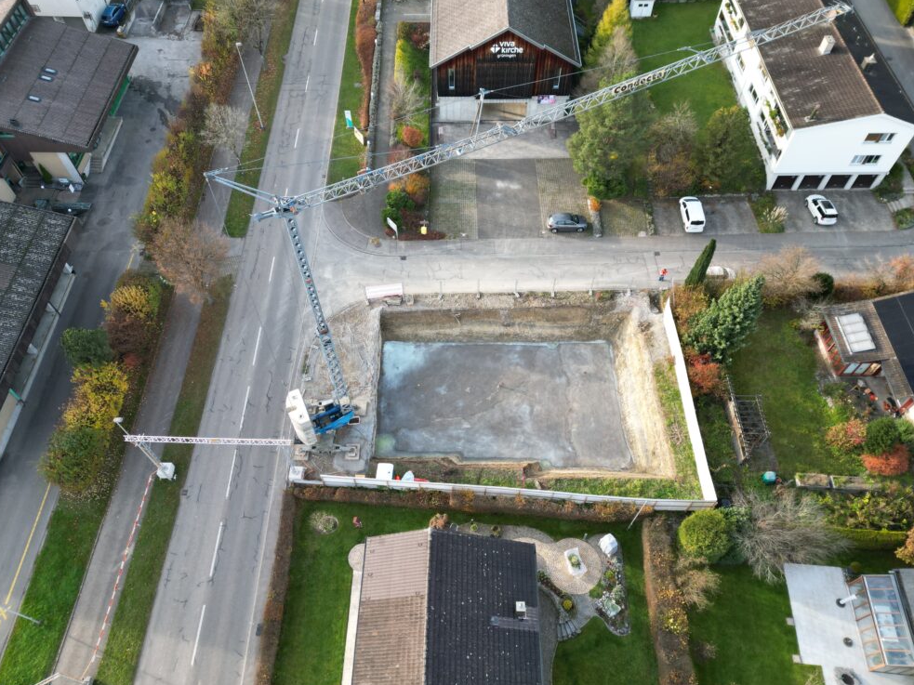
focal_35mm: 25
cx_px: 454
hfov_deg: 69.4
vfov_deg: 54.9
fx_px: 660
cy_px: 352
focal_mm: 6.72
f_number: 1.7
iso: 140
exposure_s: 1/400
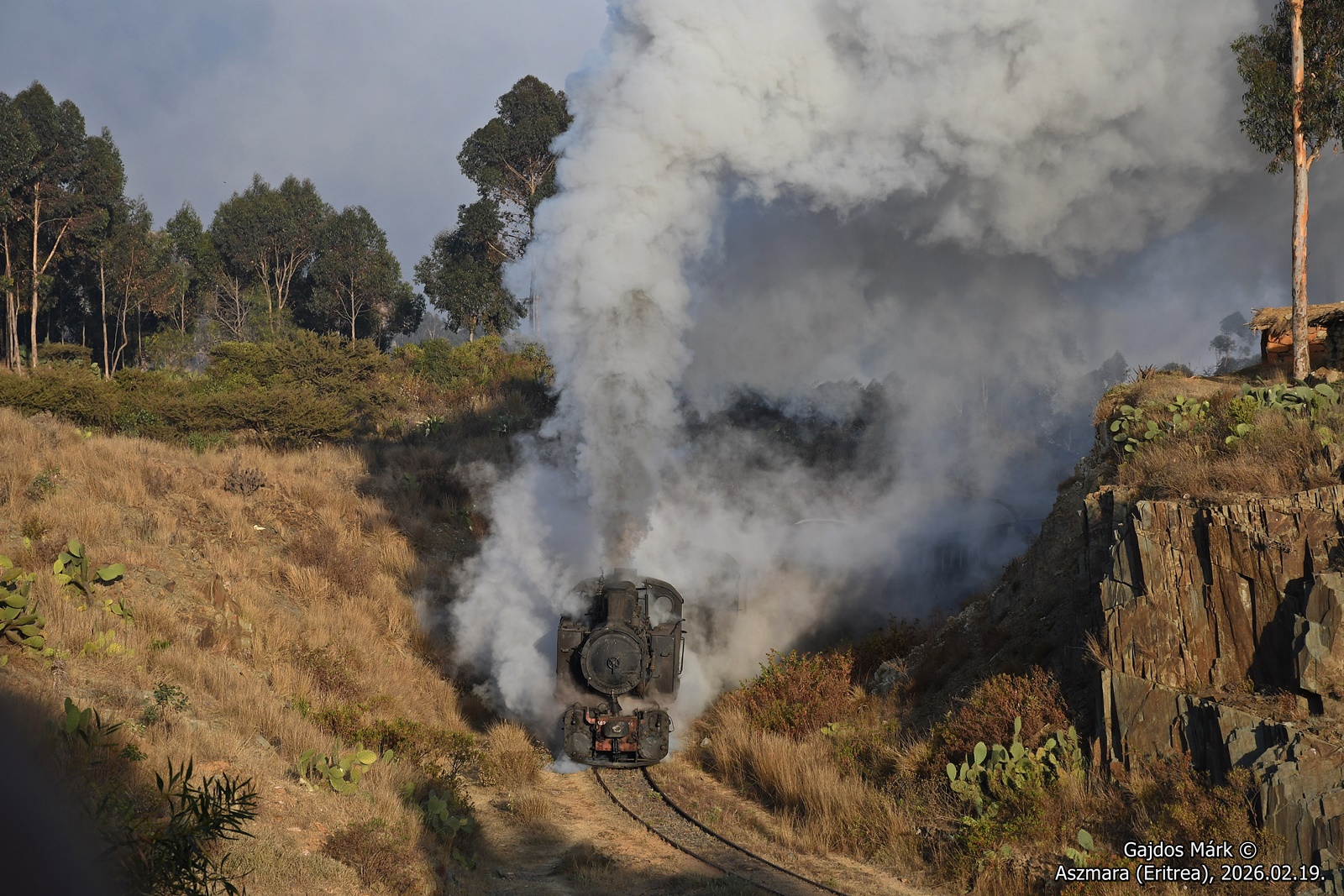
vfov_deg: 13.0
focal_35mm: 105
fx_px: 3920
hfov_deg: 19.5
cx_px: 672
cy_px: 448
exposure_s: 1/800
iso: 320
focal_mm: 70
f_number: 8
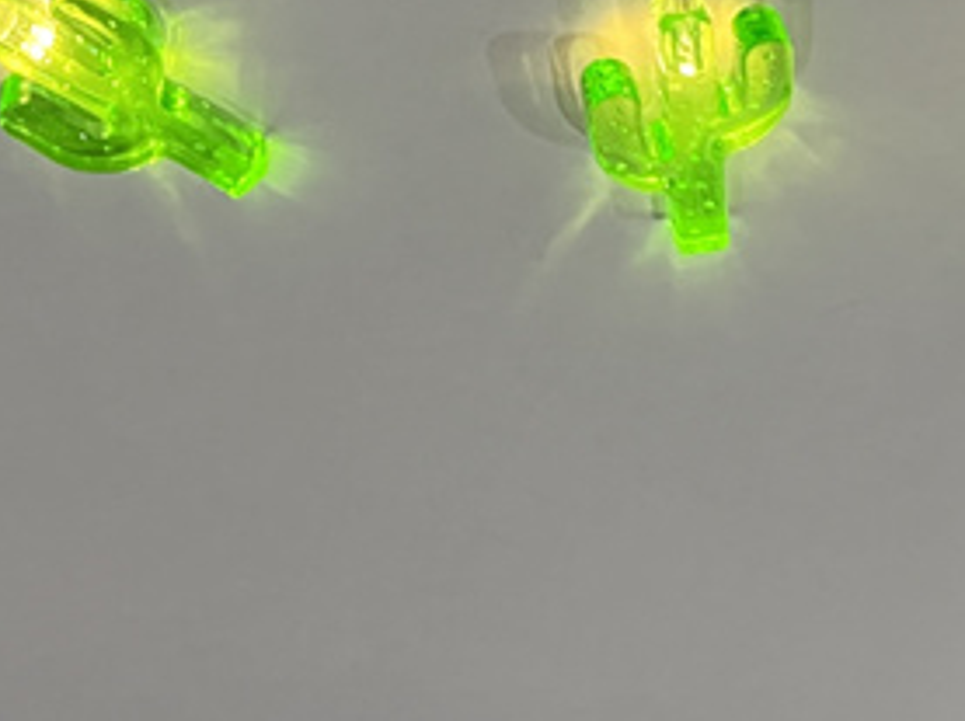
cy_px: -526
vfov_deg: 14.1
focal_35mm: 94
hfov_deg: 20.4
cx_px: 70
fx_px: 2617
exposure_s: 1/50
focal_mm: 5.1
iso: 400
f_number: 1.6
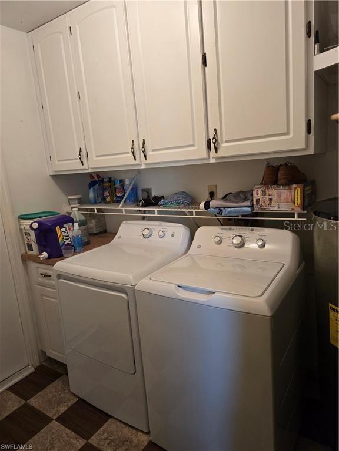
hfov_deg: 58.9
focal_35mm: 23
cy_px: 226
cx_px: 170
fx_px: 300
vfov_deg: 73.9
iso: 320
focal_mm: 6.3
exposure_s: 1/120
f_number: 1.7
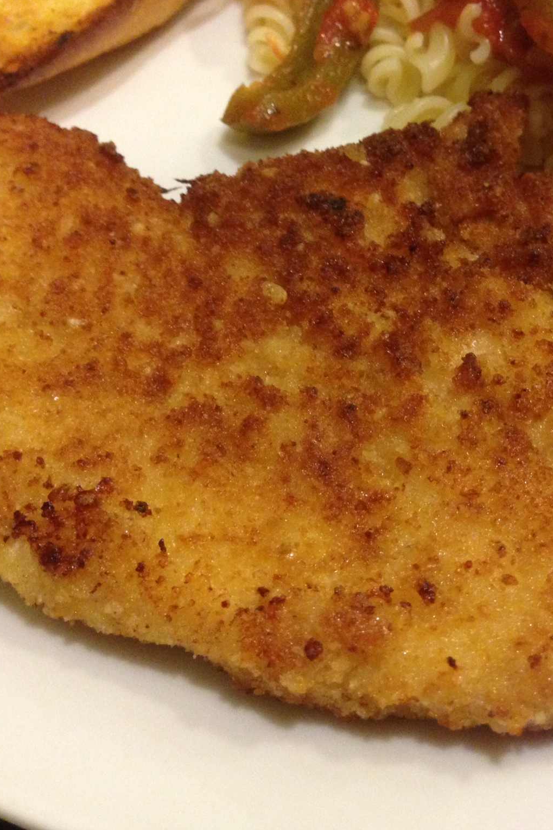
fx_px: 1060
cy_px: 414
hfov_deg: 29.1
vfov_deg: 42.7
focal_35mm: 46
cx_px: 359
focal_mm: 4.12
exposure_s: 1/17
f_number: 2.4
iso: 400
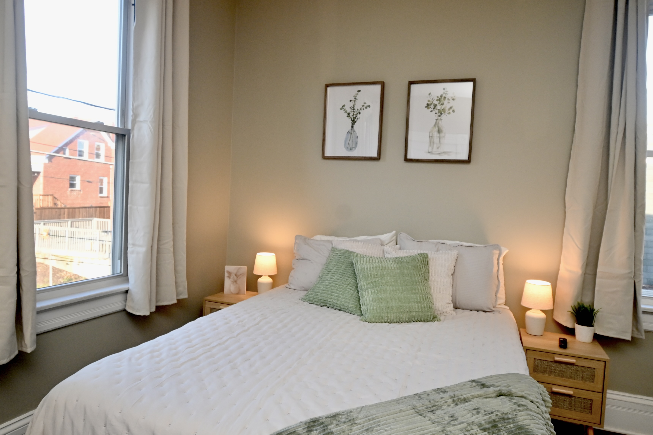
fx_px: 381
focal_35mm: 21
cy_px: 218
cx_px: 326
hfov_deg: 81.2
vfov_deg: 59.5
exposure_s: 1/125
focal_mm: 14
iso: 640
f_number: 5.6
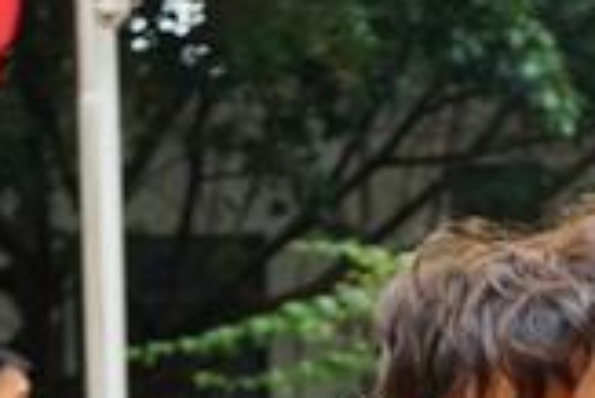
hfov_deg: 10.1
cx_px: 774
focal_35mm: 199
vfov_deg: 6.7
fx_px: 3292
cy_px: 800
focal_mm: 45
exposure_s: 1/160
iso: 100
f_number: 4.5
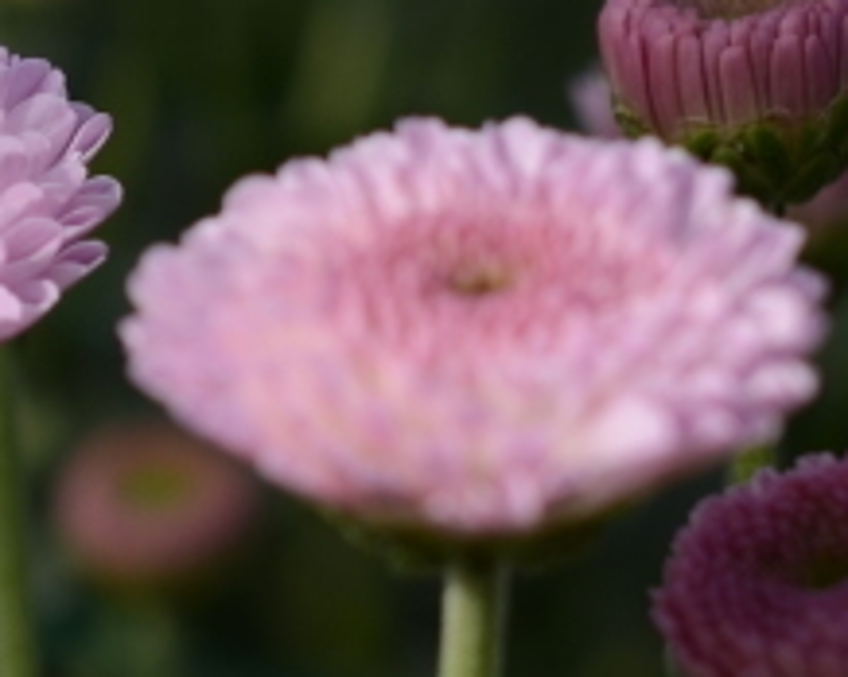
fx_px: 8275
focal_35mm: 330
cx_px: -486
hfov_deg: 5.8
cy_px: -54
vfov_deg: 4.7
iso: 100
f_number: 4
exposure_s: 1/400
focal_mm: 50
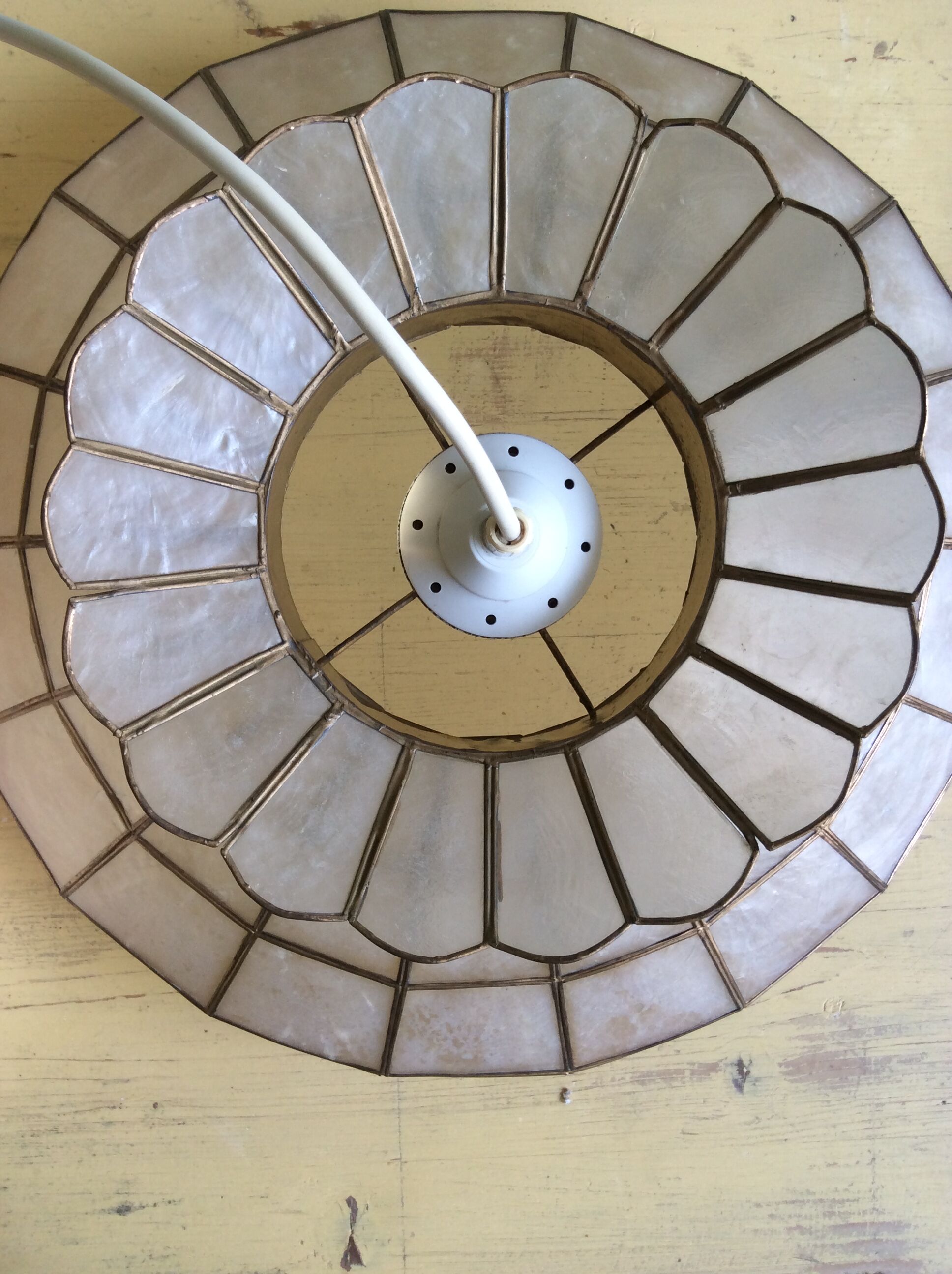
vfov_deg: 56.9
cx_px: 476
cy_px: 637
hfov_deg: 44.1
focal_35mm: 32
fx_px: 1177
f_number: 2.4
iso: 32
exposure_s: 1/33
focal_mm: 3.3
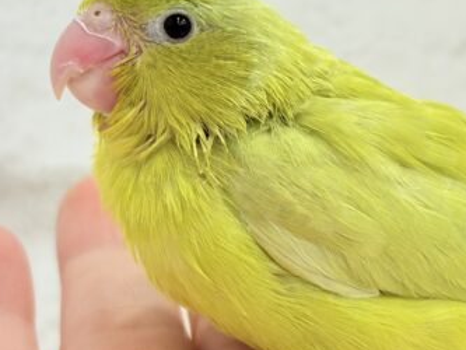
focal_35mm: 100
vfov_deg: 14.8
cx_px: 336
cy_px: 122
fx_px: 1347
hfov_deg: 19.5
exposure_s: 1/50
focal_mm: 5.96
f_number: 1.6
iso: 40
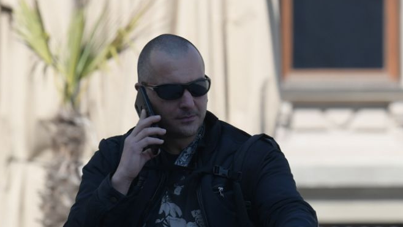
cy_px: 344
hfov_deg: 4.2
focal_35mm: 509
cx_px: 379
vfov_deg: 2.4
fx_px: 5439
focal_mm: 160
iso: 320
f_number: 5
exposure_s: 1/1600
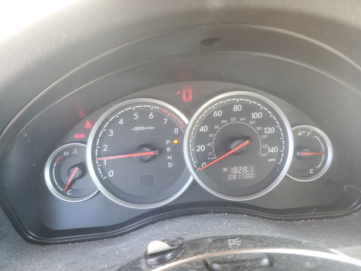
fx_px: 271
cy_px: 136
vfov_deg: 53.1
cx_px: 180
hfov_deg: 67.3
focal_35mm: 26
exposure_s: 1/60.2
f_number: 1.5
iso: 104
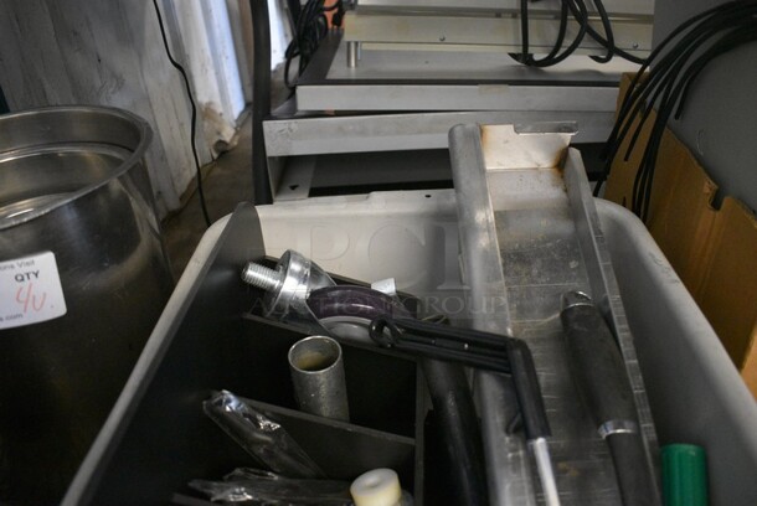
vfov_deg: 48.0
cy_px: 253
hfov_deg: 67.3
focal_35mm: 27
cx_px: 378
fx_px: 568
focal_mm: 18
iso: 4000
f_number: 3.5
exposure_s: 1/125
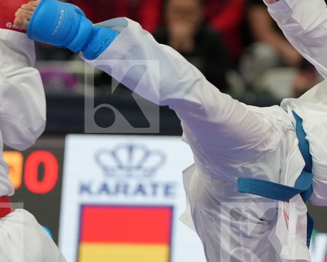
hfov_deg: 3.3
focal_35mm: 593
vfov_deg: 2.6
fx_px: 5739
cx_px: 258
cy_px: 96
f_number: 2.8
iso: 2000
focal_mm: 191
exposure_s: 1/1000
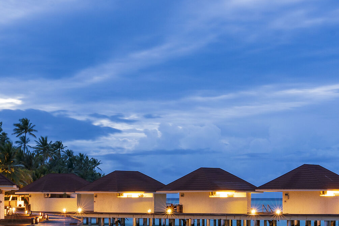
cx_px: 81
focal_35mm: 86
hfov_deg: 23.4
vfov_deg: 15.8
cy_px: 189
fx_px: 810
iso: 400
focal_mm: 36
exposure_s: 20
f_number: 14
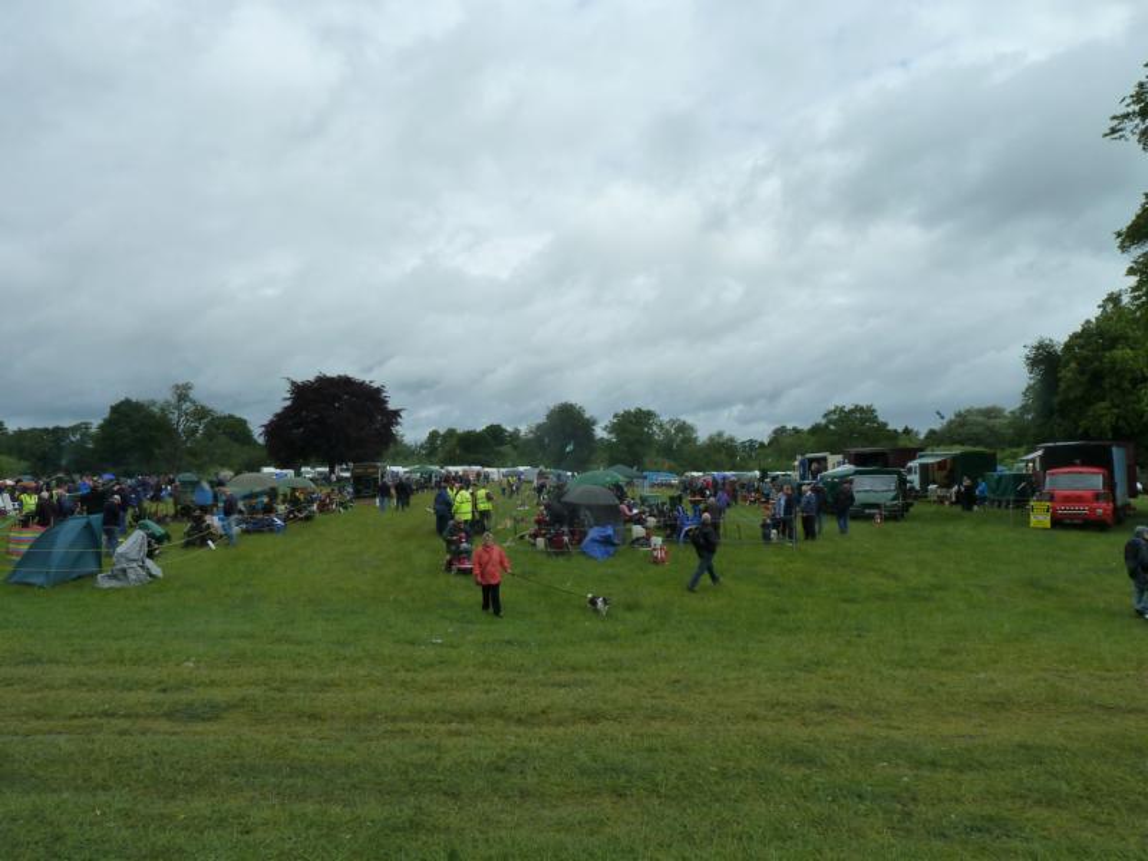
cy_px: 430
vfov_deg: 54.9
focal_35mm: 25
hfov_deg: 69.4
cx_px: 574
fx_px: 829
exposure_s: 1/400
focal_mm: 4.1
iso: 125
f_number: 5.6
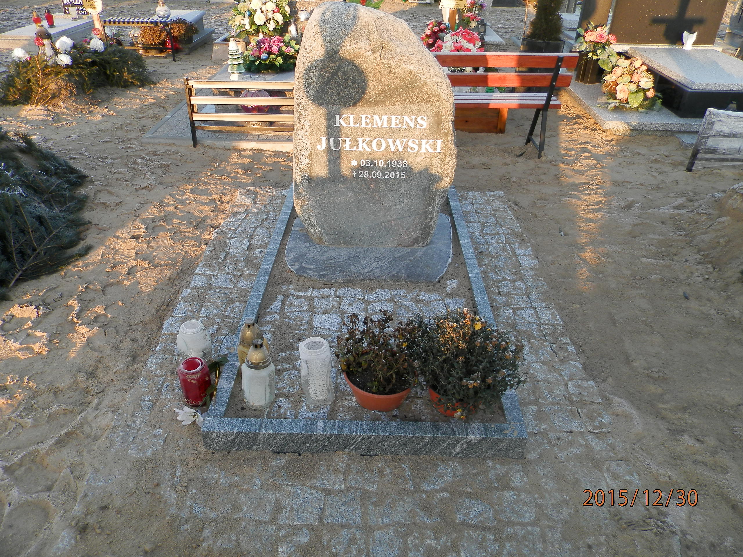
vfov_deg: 54.9
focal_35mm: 25
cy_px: 278
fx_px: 537
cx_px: 372
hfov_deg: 69.4
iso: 80
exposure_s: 1/100
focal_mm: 4.5
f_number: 3.1
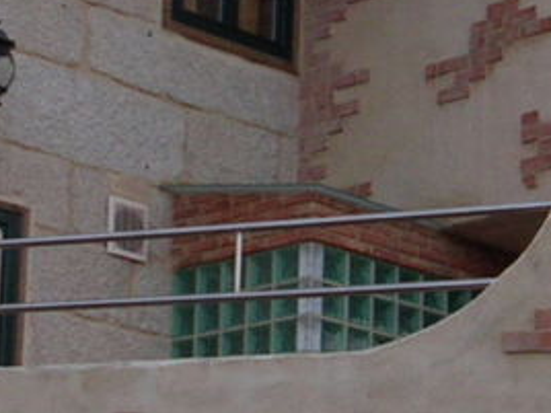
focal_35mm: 170
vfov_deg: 8.7
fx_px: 2706
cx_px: 271
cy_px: 107
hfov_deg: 11.6
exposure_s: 1/71
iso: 71
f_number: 2.8
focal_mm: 5.8
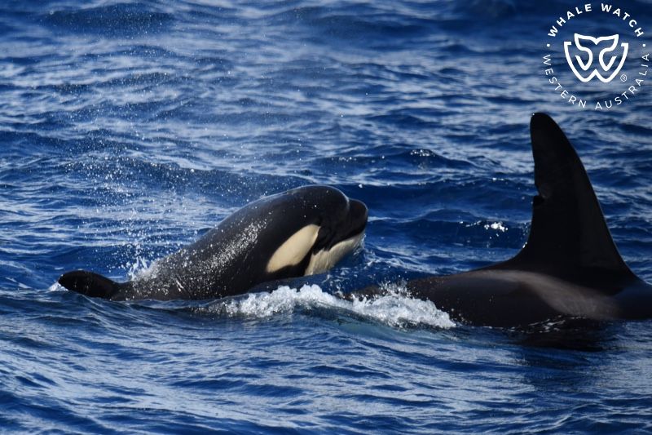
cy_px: 218
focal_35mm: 600
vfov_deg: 2.3
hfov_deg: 3.4
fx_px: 10864
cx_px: 326
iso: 1100
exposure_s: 1/8000
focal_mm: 600
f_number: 6.3
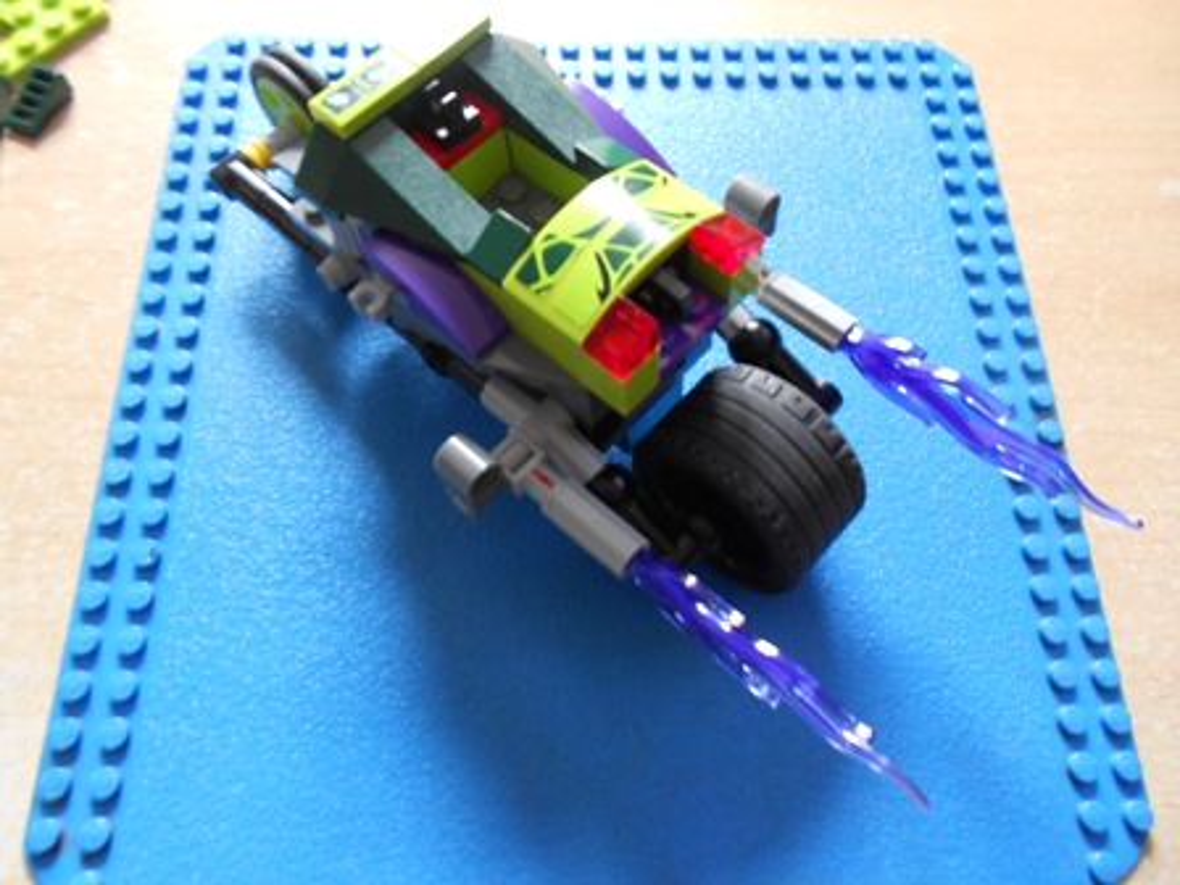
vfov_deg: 53.1
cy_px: 442
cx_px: 590
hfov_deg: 67.3
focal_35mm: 26
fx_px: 886
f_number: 3.2
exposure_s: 1/3
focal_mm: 4.6
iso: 200
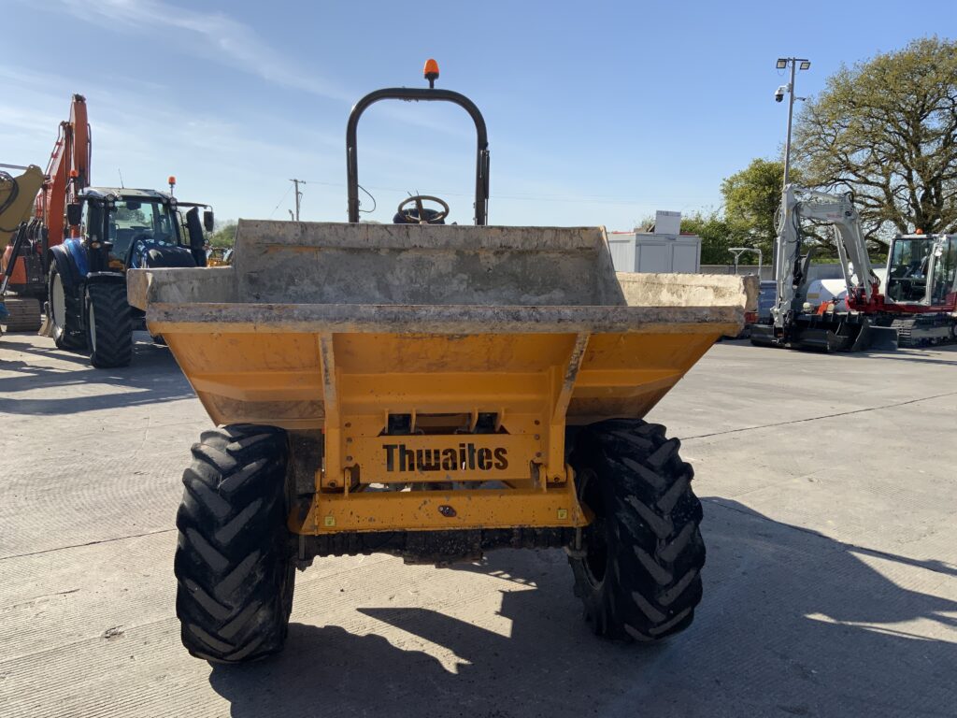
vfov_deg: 48.2
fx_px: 802
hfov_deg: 61.7
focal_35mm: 29
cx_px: 478
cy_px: 359
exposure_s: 1/2058
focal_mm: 3
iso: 20
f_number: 1.8
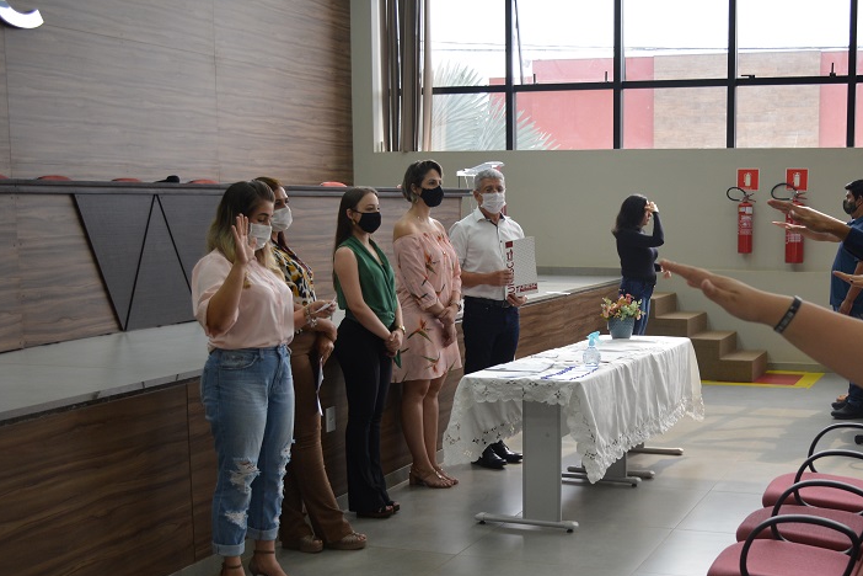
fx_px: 1127
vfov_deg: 28.5
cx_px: 604
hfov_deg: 41.1
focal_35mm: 47
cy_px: 379
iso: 400
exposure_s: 1/80
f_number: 4.5
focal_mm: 22
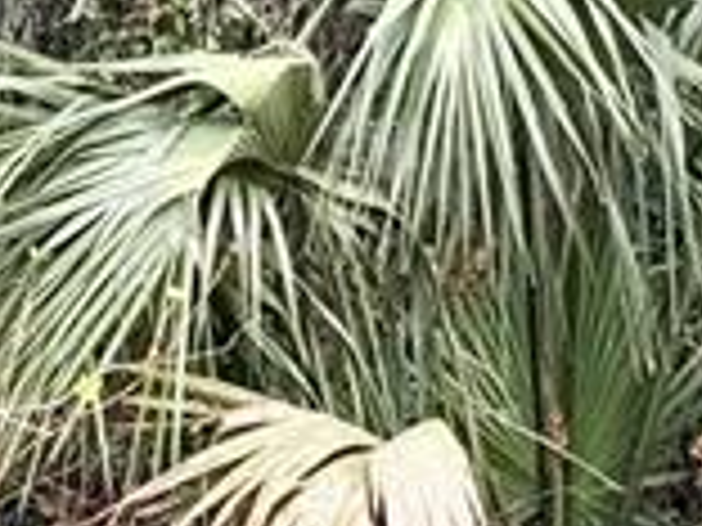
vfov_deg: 4.6
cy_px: -665
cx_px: 405
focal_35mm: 315
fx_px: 6388
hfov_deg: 6.3
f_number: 1.78
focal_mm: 6.76
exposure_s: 1/272
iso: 100
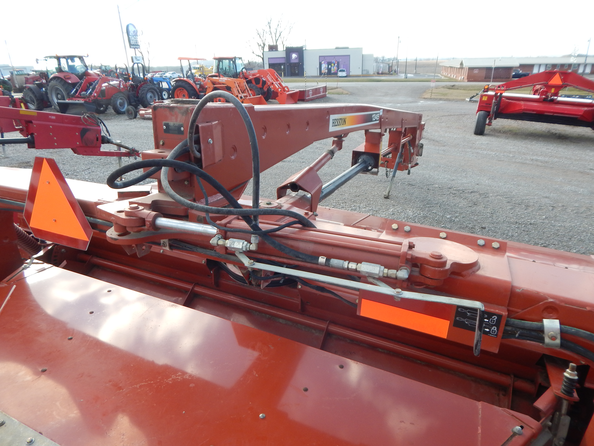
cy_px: 223
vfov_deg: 61.1
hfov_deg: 76.4
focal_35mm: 22
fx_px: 378
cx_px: 297
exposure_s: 1/320
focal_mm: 4
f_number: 3
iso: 125
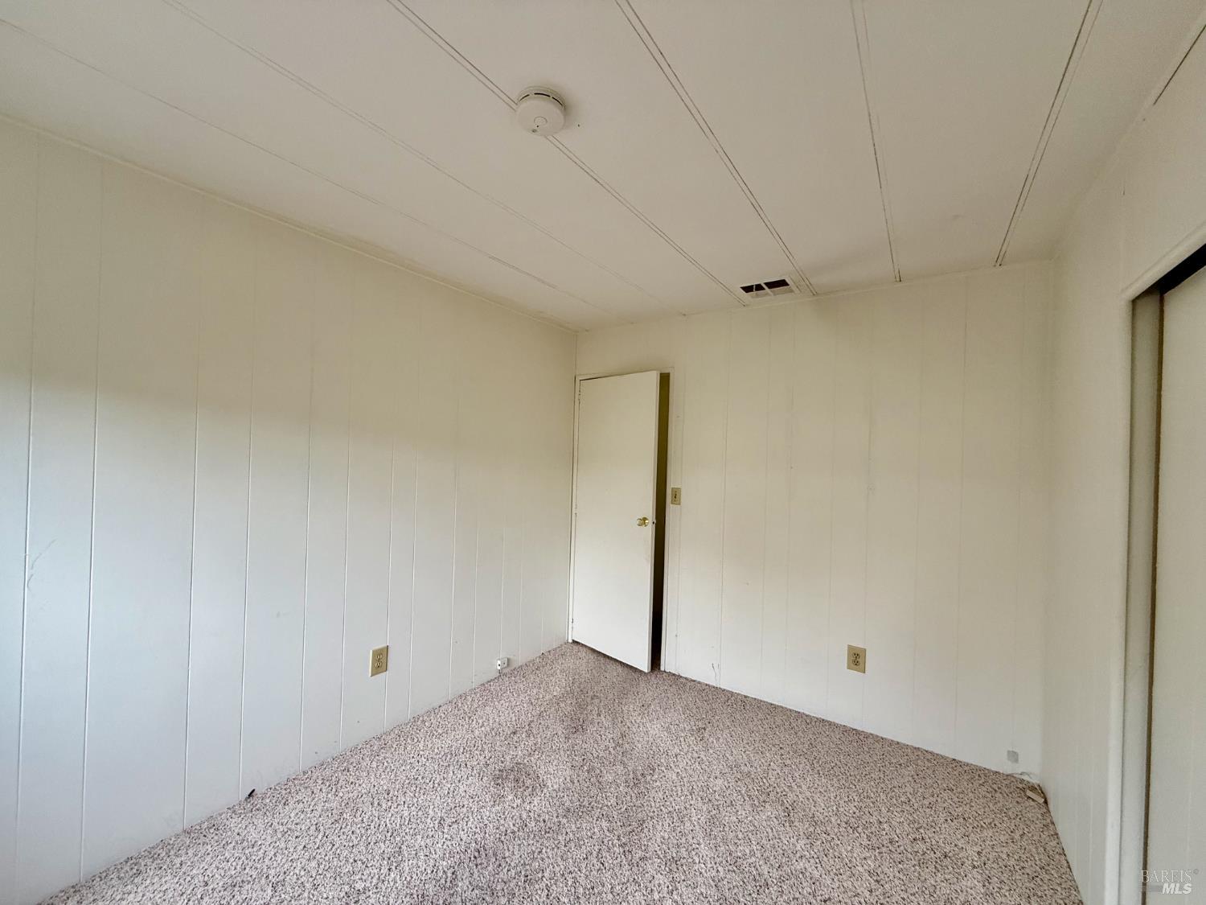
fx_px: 488
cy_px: 452
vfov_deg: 85.7
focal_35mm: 14
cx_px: 603
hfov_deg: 102.1
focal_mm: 2.22
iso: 160
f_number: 2.2
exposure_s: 1/99
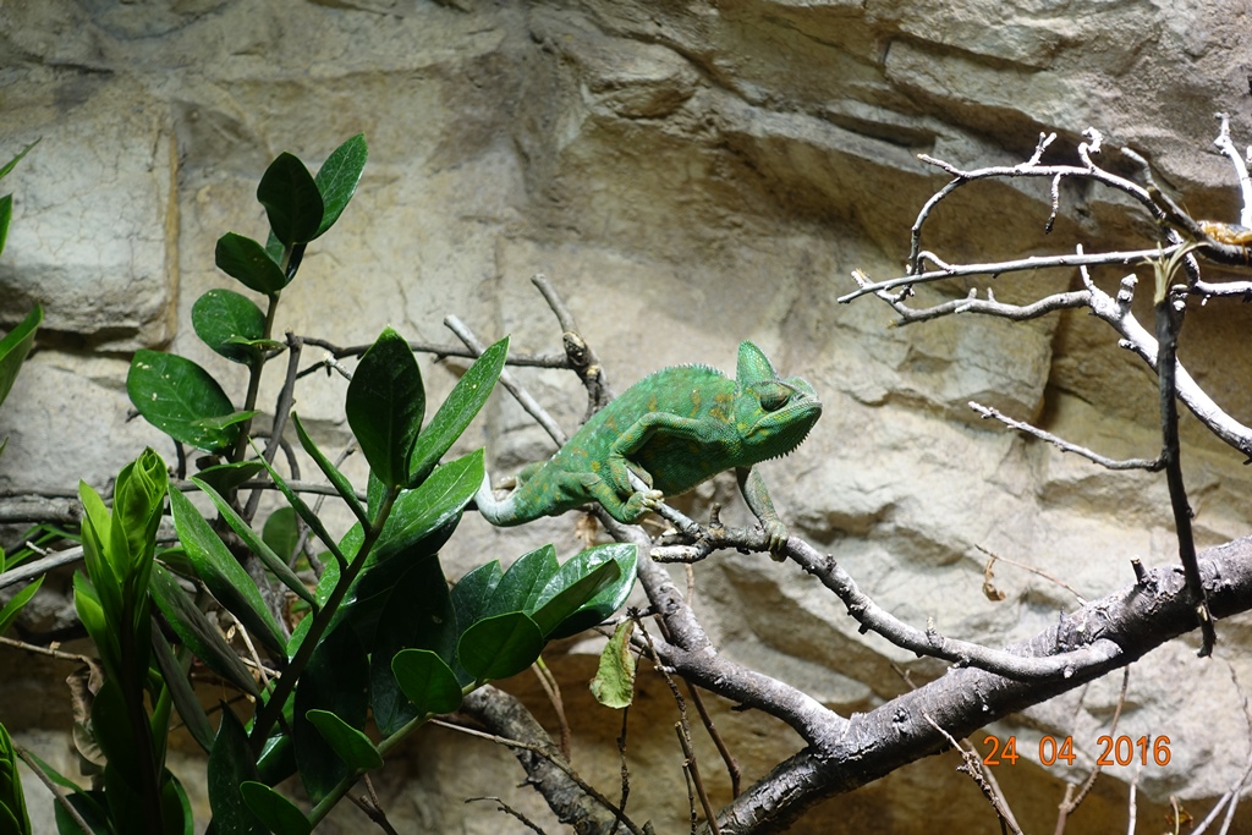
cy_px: 418
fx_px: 2435
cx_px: 626
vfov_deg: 19.5
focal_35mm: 70
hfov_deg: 28.8
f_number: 4
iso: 125
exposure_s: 1/80
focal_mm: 25.7
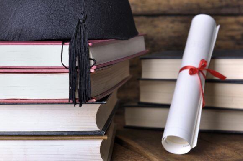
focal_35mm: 84
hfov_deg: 24.2
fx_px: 566
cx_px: 122
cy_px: 80
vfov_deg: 16.2
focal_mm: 56
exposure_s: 1/125
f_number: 7.1
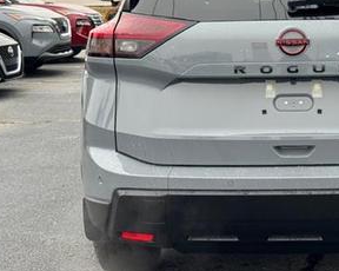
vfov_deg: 18.6
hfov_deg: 22.9
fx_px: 822
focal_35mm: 82
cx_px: 282
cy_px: 86
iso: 64
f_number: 1.78
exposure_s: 1/255
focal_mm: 6.76
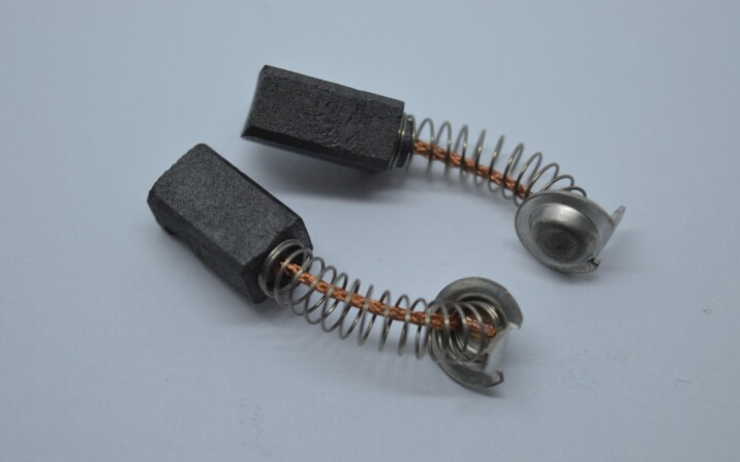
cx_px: 371
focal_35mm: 85
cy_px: 247
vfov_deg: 15.4
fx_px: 1704
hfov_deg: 24.5
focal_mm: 55
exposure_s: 1/125
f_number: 5.6
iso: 400
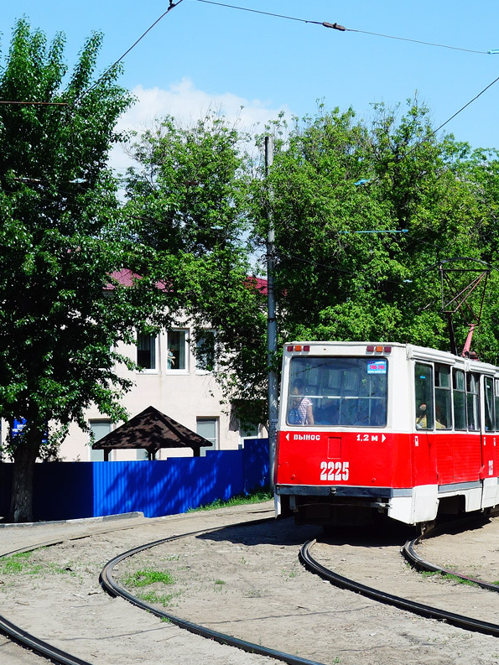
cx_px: 359
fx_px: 1230
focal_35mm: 64
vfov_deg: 30.3
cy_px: 335
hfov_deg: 22.8
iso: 125
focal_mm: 16.2
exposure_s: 1/500
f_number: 7.1
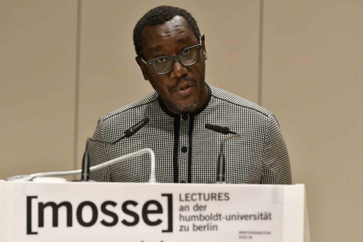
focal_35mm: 255
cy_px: 121
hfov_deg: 8.1
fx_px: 2571
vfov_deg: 5.4
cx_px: 182
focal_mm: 170
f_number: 4
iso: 3200
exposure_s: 1/250
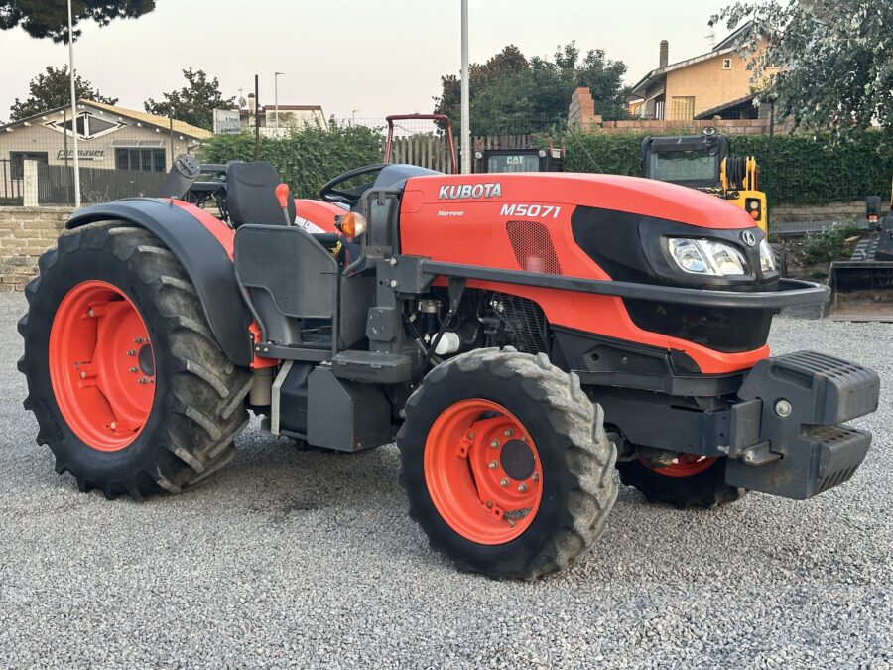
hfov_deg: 39.7
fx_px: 1238
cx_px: 446
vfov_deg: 30.3
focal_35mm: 48
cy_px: 335
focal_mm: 6.86
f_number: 1.78
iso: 80
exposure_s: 1/91
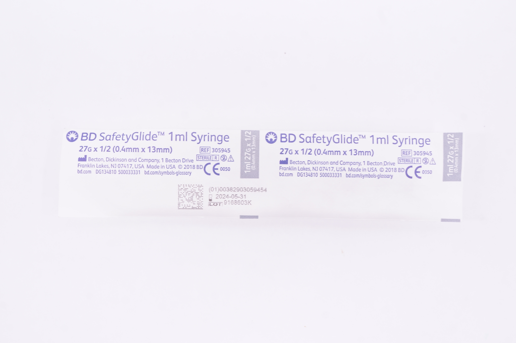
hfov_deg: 40.0
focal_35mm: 50
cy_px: 172
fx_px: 709
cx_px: 258
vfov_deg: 27.2
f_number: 11
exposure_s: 1/15
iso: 400
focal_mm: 33
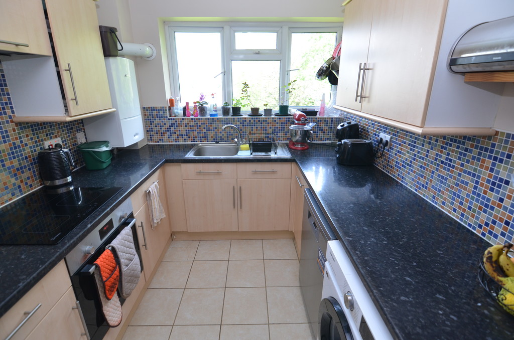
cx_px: 257
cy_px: 170
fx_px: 235
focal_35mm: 16
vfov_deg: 71.8
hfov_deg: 95.1
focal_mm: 11
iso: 400
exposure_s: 1/80
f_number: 4.5
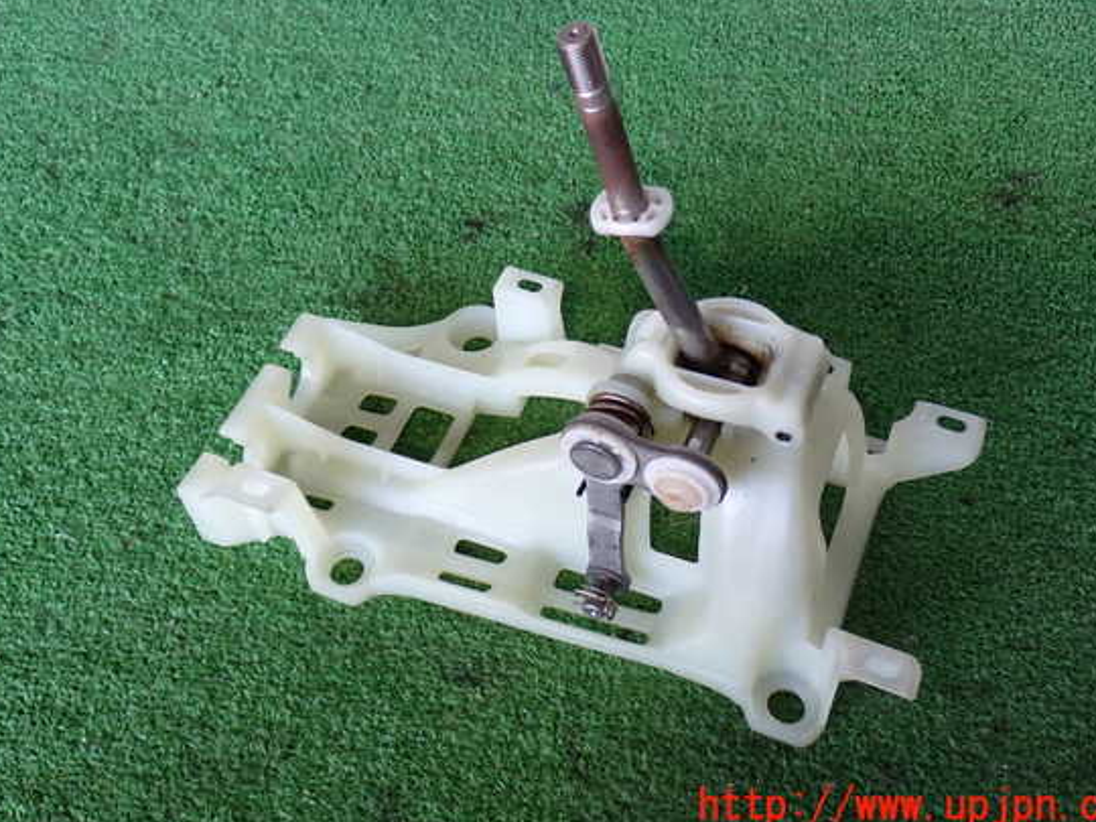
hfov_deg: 46.8
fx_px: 1266
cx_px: 548
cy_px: 375
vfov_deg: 35.9
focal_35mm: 40
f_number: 2.5
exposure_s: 1/50
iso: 200
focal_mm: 6.37
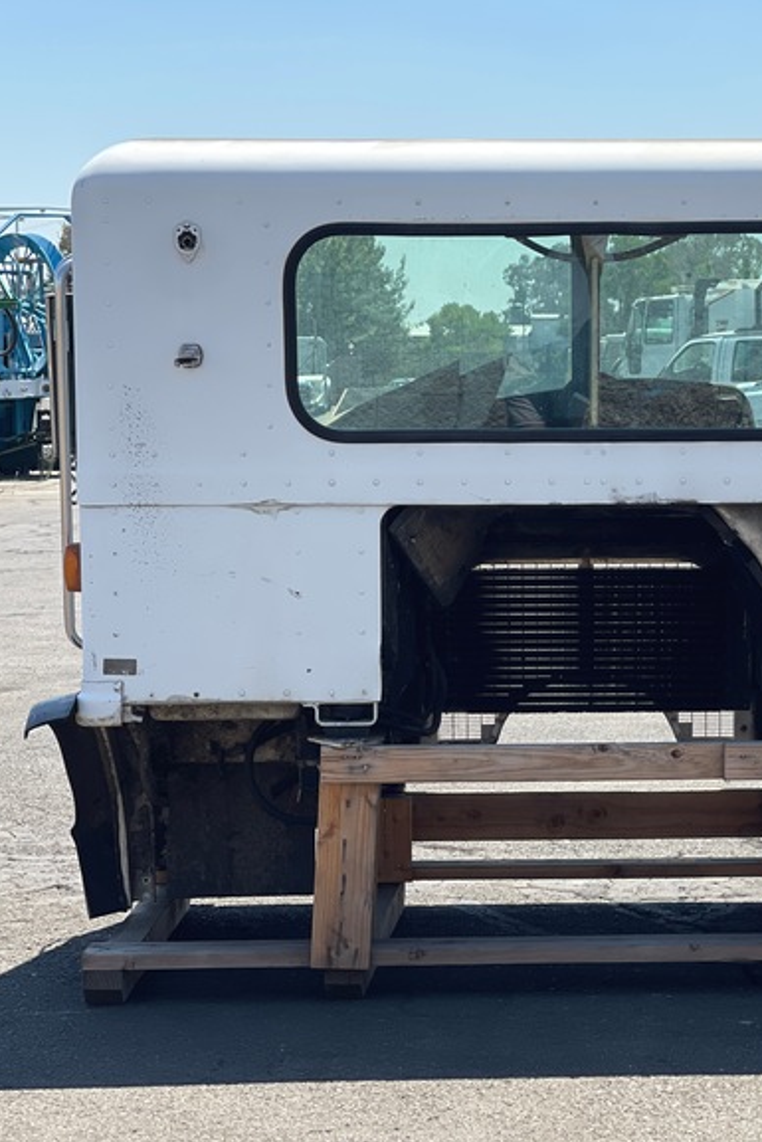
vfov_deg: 22.6
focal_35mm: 90
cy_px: 567
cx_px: 612
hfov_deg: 15.1
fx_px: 2856
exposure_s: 1/896
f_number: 2.2
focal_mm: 7.5
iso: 32
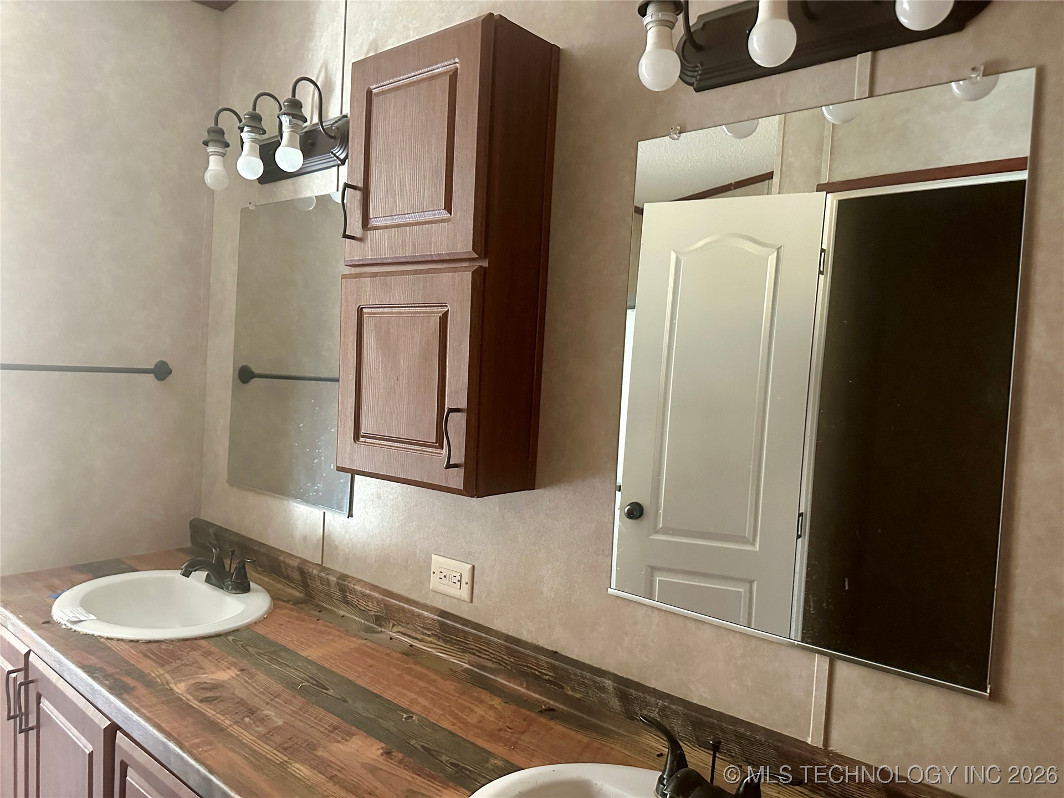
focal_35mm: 24
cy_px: 399
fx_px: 738
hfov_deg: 71.6
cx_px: 532
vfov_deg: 56.8
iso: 1000
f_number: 1.78
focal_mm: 6.86
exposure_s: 1/46
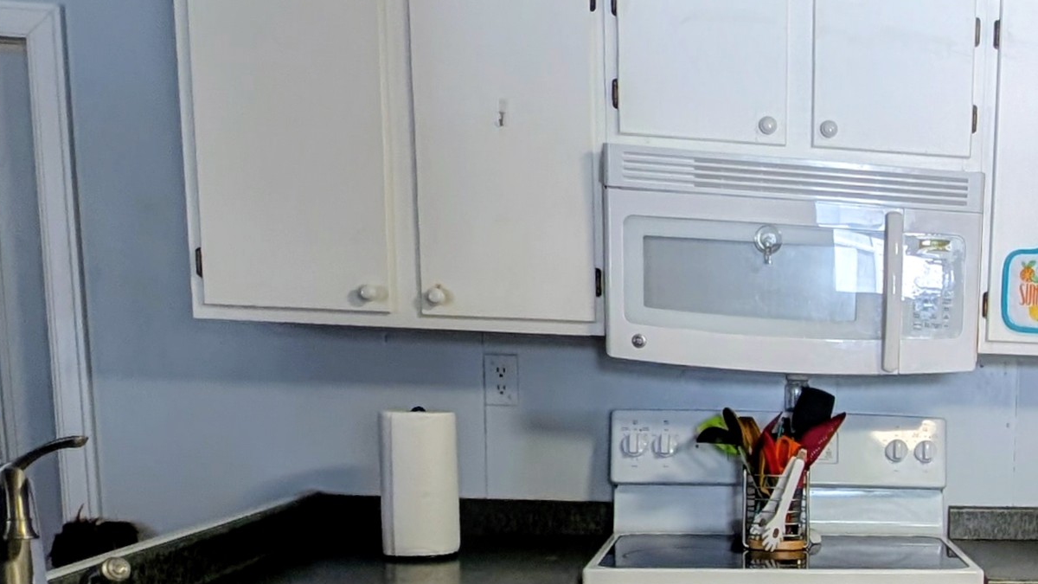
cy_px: 555
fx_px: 1156
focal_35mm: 42
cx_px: 1044
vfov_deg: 27.1
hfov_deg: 41.8
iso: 45
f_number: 1.95
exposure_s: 1/60
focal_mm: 2.23
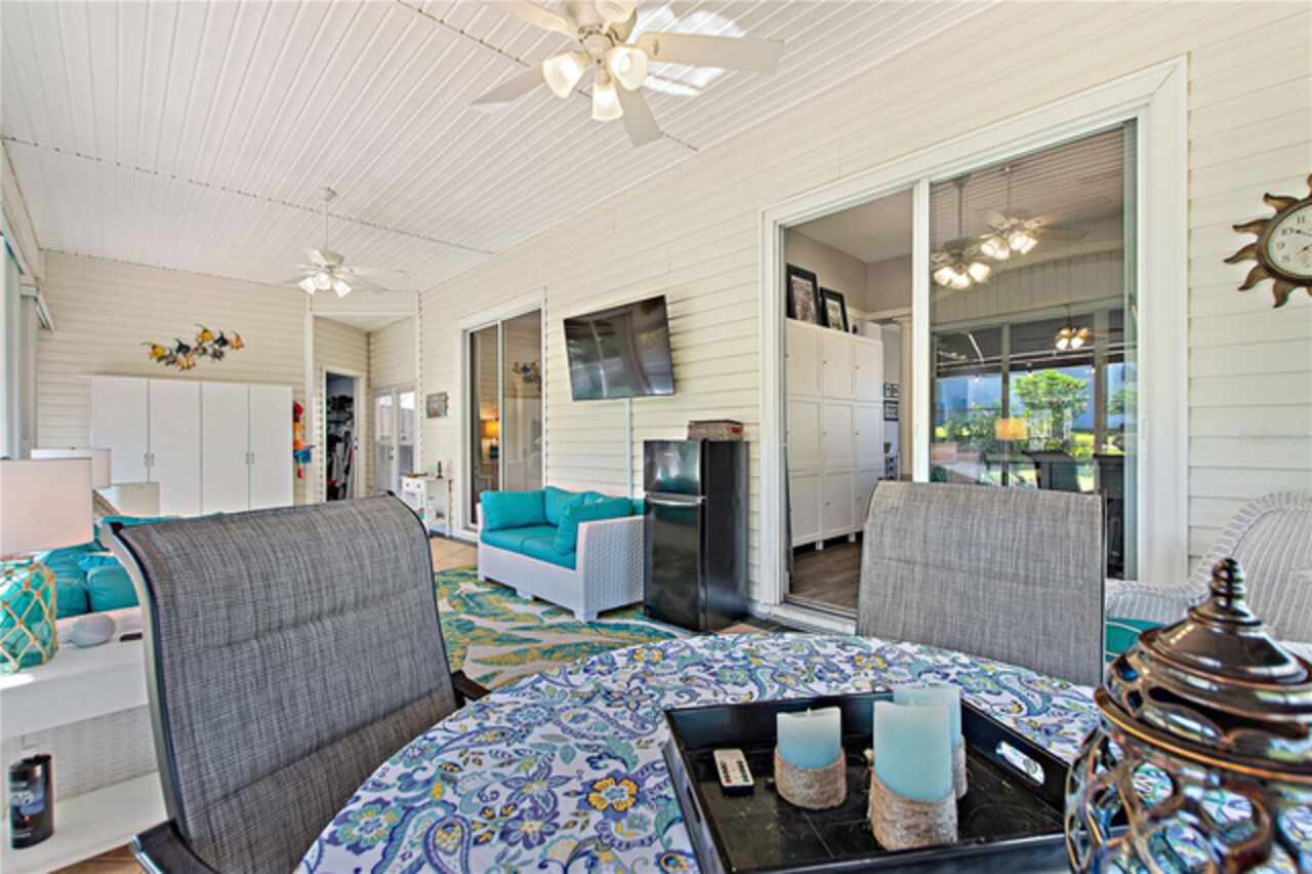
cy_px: 437
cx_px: 656
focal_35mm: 15
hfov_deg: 100.4
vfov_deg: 77.3
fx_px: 546
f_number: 4.5
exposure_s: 1/30
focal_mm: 10
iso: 400
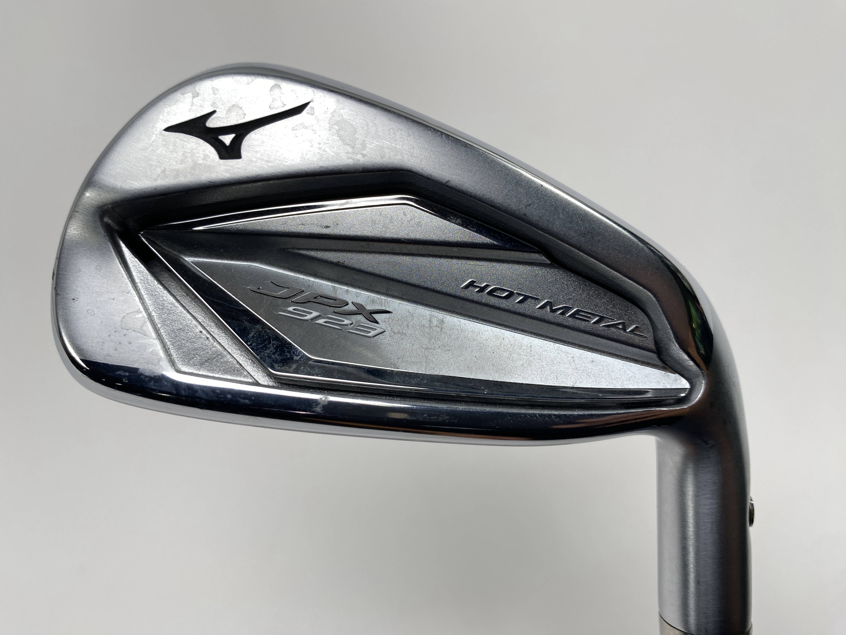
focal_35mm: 25
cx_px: 423
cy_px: 318
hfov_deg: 69.4
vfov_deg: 54.9
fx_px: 611
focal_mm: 4.25
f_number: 1.8
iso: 32
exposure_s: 1/307
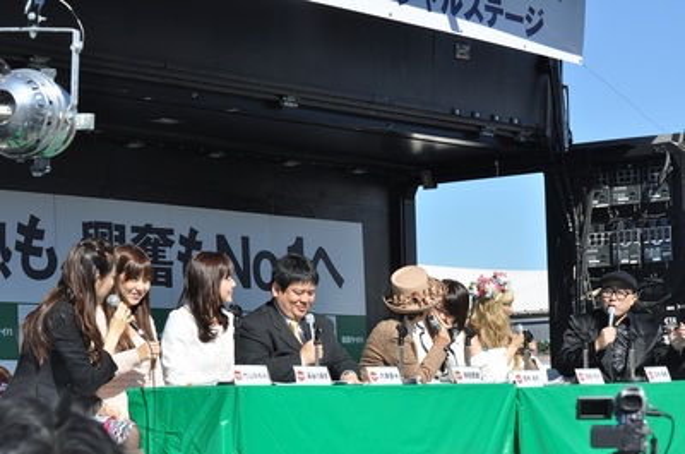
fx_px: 1994
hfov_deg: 19.5
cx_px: 342
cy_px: 227
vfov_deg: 13.0
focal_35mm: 105
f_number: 10
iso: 320
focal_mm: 70
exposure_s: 1/400
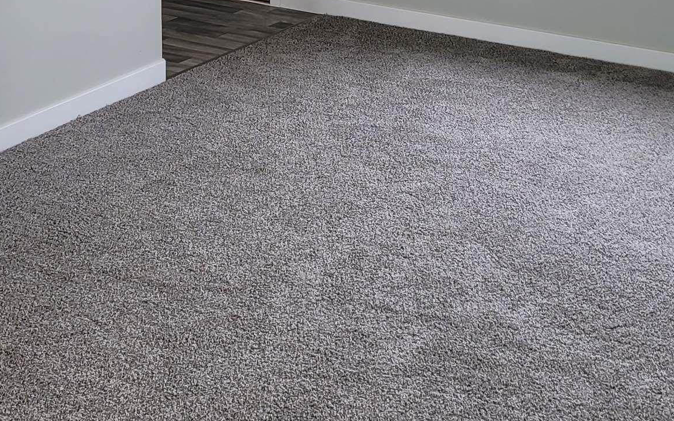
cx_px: 230
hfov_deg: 28.1
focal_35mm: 73
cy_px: -52
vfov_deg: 17.2
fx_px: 1341
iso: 64
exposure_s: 1/120
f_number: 1.8
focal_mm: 5.4
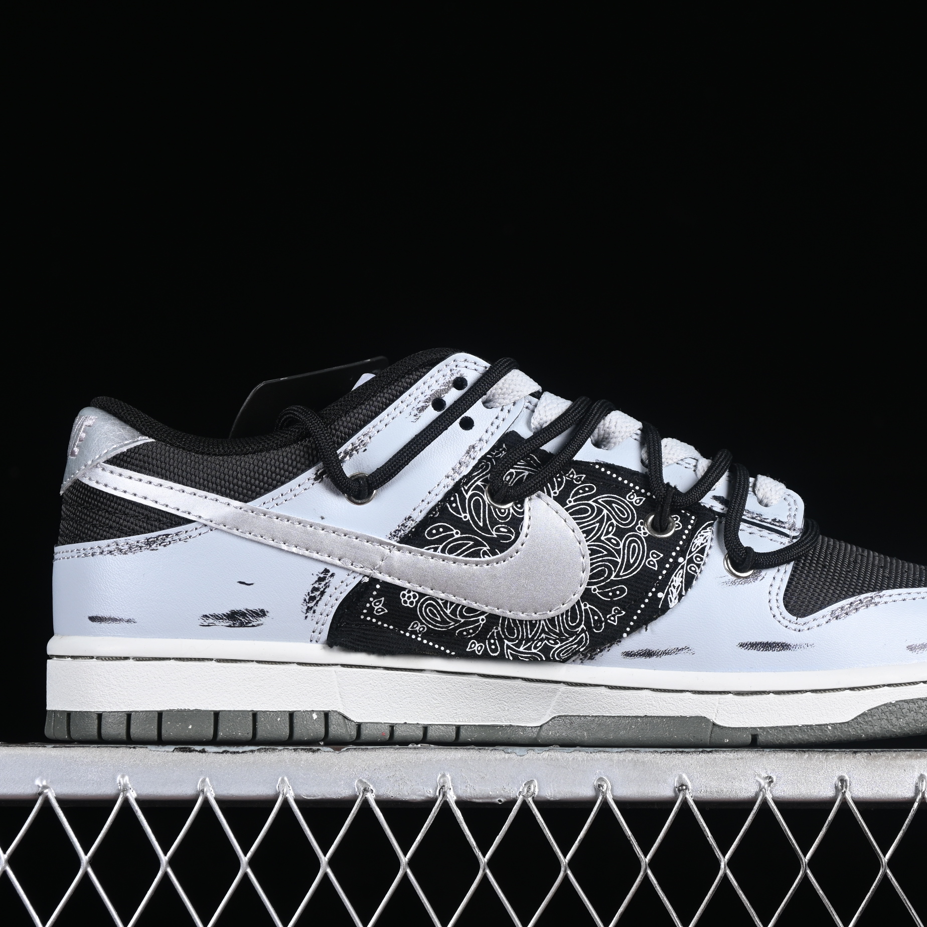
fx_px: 2909
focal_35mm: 96
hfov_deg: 18.1
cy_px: 465
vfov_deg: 18.1
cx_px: 538
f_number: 6.3
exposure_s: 1/60
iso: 160
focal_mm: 50
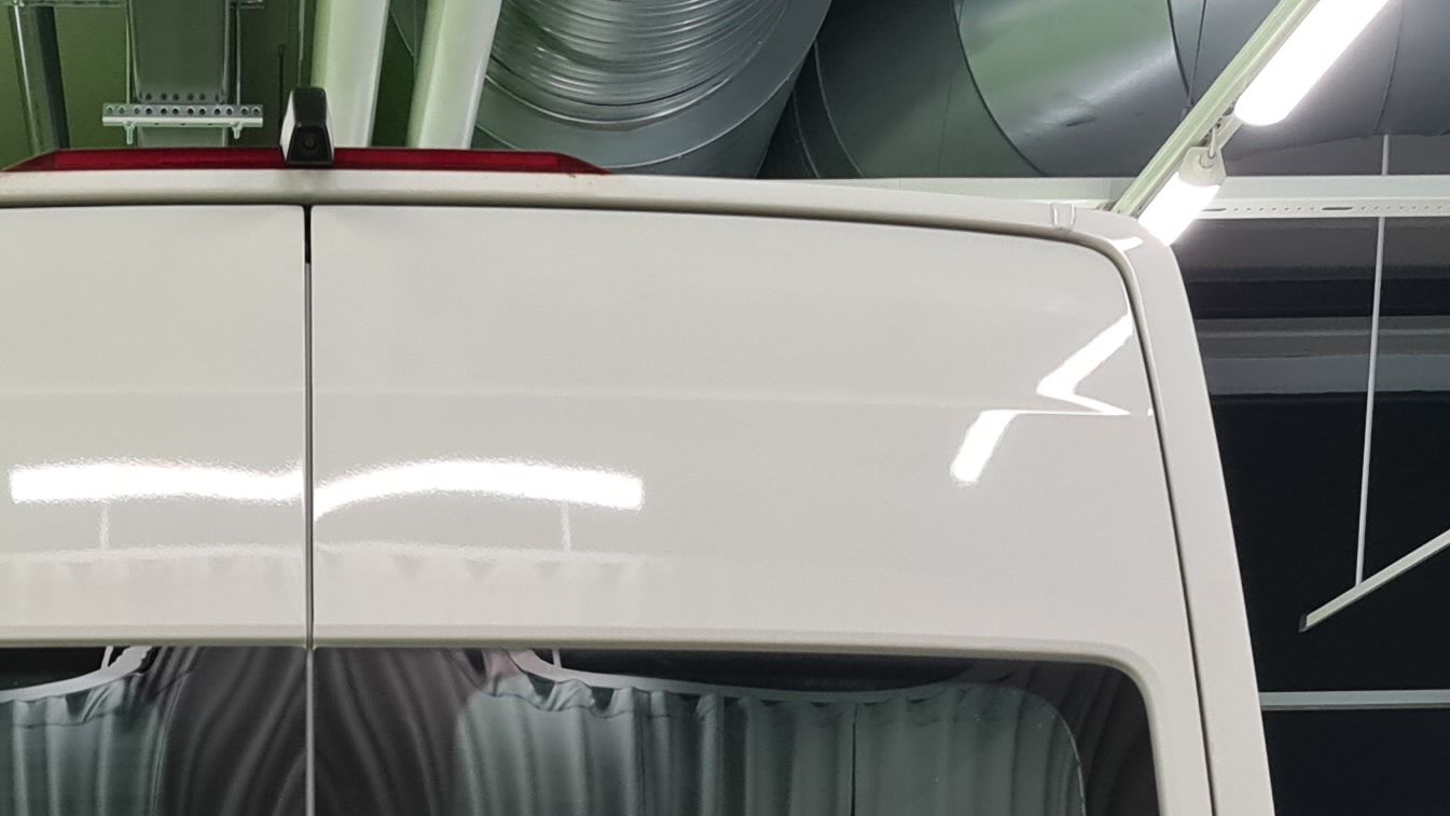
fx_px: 3115
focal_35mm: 81
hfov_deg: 25.6
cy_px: 1598
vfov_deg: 13.1
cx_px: 233
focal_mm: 7
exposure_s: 1/100
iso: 100
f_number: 1.8
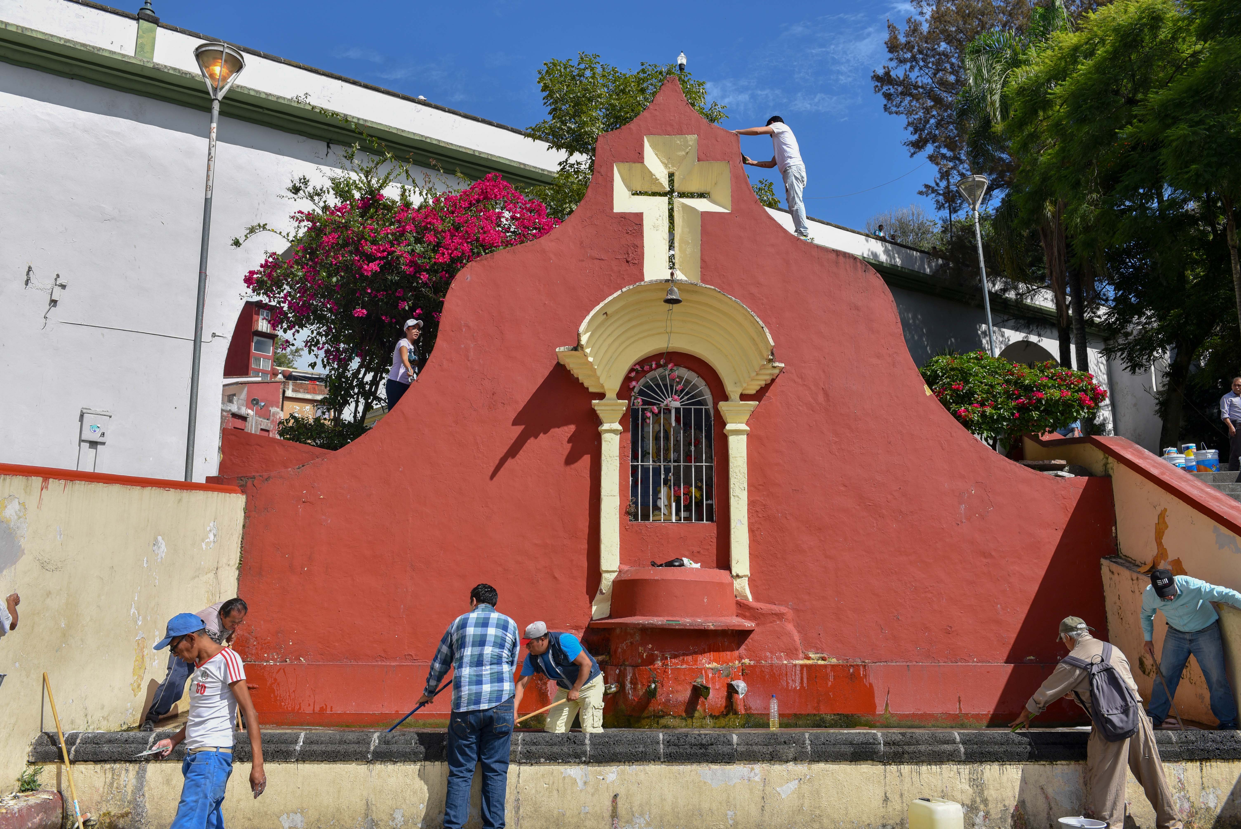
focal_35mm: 31
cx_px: 620
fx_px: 1069
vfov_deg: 42.4
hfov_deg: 60.3
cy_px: 414
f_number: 9
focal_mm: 31
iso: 100
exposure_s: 1/320
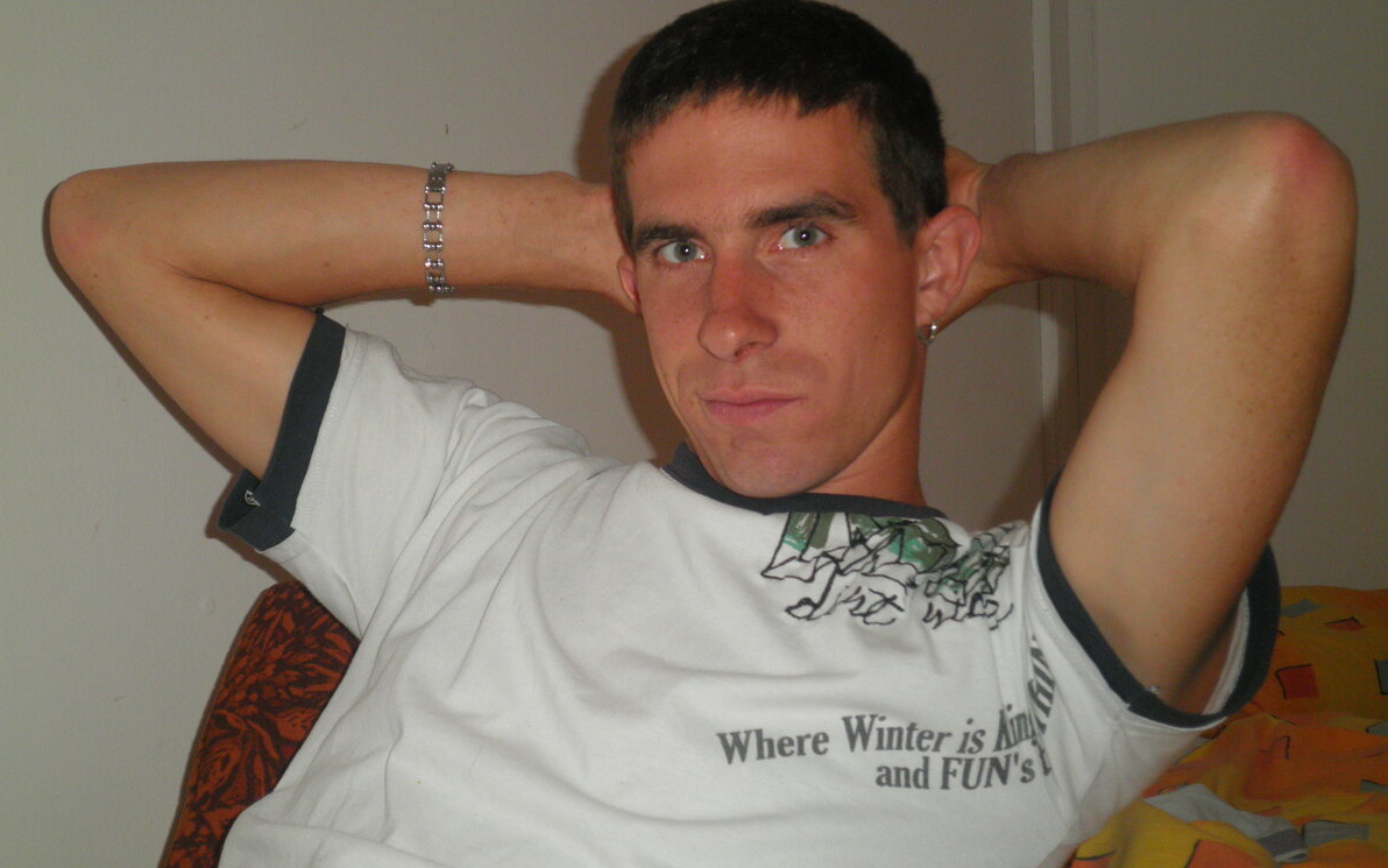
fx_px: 2421
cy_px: 395
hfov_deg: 32.0
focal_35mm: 64
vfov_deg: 20.3
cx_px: 694
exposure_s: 1/80
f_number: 3.9
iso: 160
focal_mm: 10.7
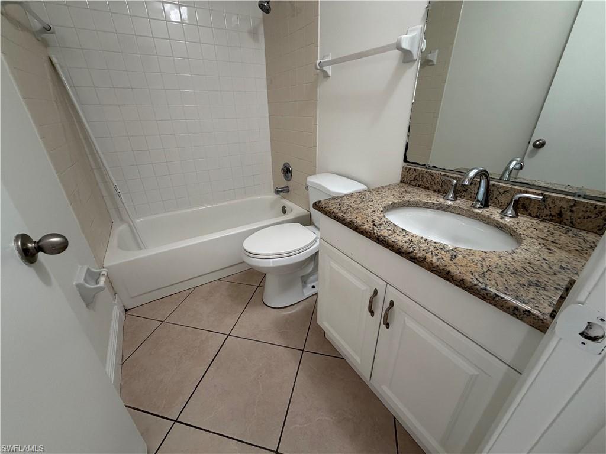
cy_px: 227
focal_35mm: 14
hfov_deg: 102.1
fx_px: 245
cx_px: 303
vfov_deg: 85.7
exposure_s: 1/120
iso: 250
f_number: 2.2
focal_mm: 2.22
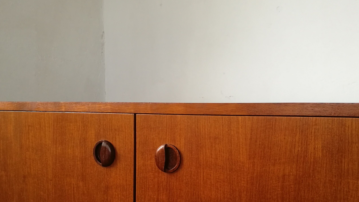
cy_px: 143
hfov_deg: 52.7
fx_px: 362
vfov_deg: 30.8
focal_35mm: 38
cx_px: 197
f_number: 2.2
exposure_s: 1/33.3
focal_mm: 4.5
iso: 200
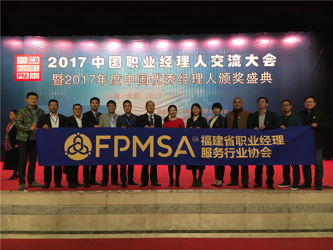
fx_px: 279
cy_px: 125
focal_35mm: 29
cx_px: 166
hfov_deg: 61.7
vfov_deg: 48.2
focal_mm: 4.15
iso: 64
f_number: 2.2
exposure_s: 1/33
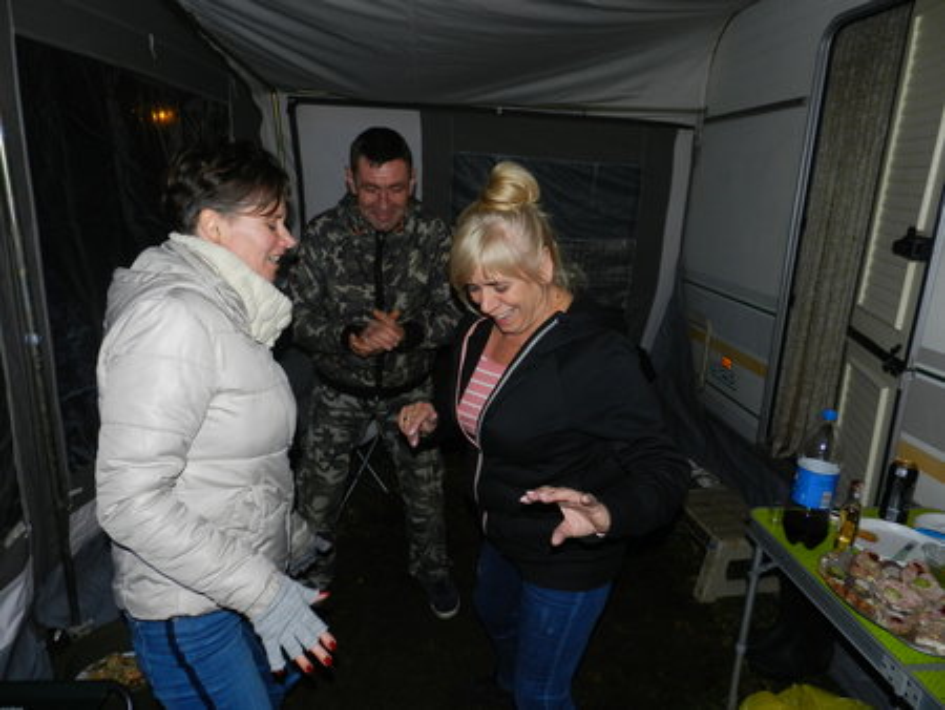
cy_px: 355
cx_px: 472
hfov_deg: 73.9
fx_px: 628
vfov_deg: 58.9
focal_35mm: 23
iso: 200
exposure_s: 1/30
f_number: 3.4
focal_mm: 4
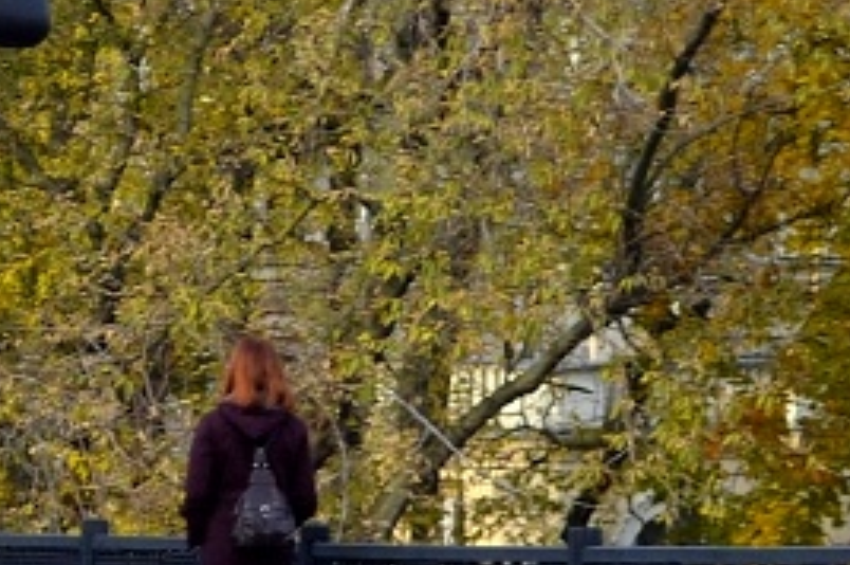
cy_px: 127
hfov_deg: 7.3
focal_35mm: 269
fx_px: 6344
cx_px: -939
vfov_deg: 5.1
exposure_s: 1/125
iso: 110
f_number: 5.6
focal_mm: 40
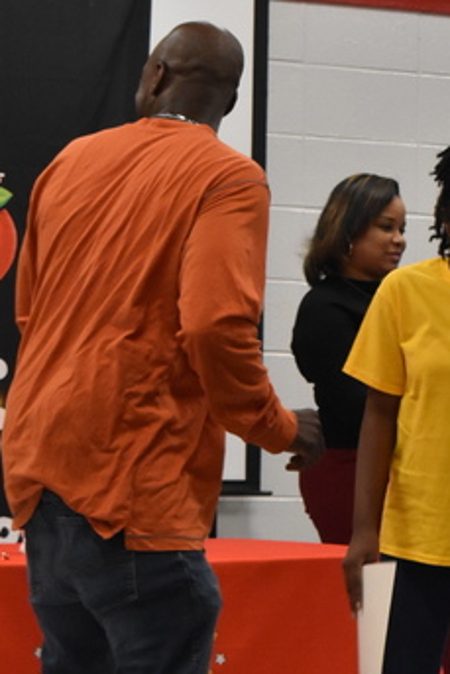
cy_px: 430
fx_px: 3599
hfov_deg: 7.2
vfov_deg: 10.7
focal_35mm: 192
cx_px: 303
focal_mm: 55
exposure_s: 1/100
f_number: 7.1
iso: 3200
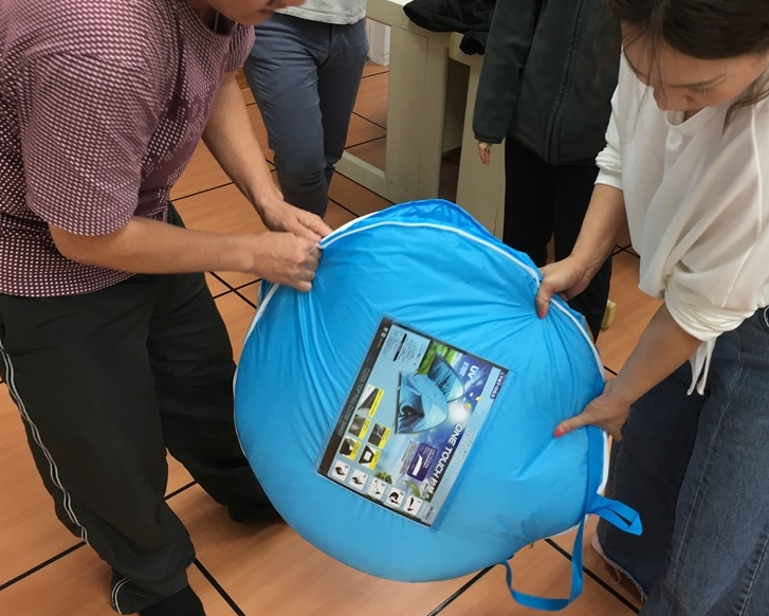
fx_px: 842
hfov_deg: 48.9
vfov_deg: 40.1
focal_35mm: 37
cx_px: 440
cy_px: 275
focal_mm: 4.15
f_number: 2.2
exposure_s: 1/15
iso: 25
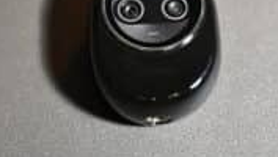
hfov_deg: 20.1
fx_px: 782
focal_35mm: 106
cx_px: 123
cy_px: 5
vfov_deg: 11.4
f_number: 2.8
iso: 320
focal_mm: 46
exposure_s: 1/125
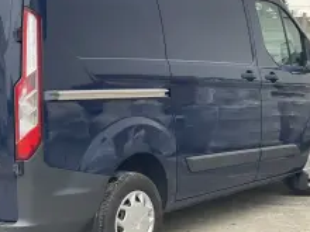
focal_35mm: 85
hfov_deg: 22.9
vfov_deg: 17.4
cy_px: 93
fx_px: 761
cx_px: 92
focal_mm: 6
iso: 80
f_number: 2
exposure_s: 1/122
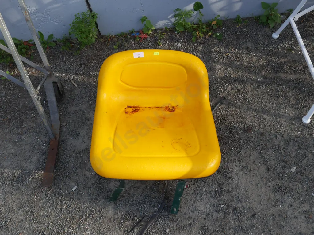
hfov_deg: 51.3
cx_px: 157
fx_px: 327
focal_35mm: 36
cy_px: 118
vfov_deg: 39.7
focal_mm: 18
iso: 200
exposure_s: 1/200
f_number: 5.6
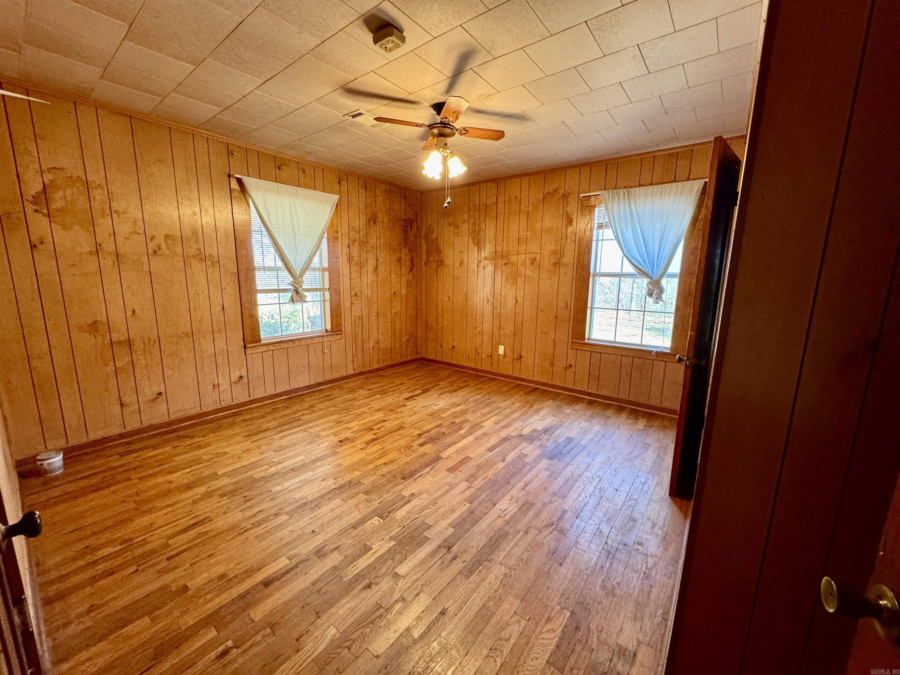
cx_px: 450
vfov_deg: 85.7
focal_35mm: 14
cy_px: 338
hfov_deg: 102.1
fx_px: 364
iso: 400
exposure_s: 1/60
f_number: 2.2
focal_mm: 2.22
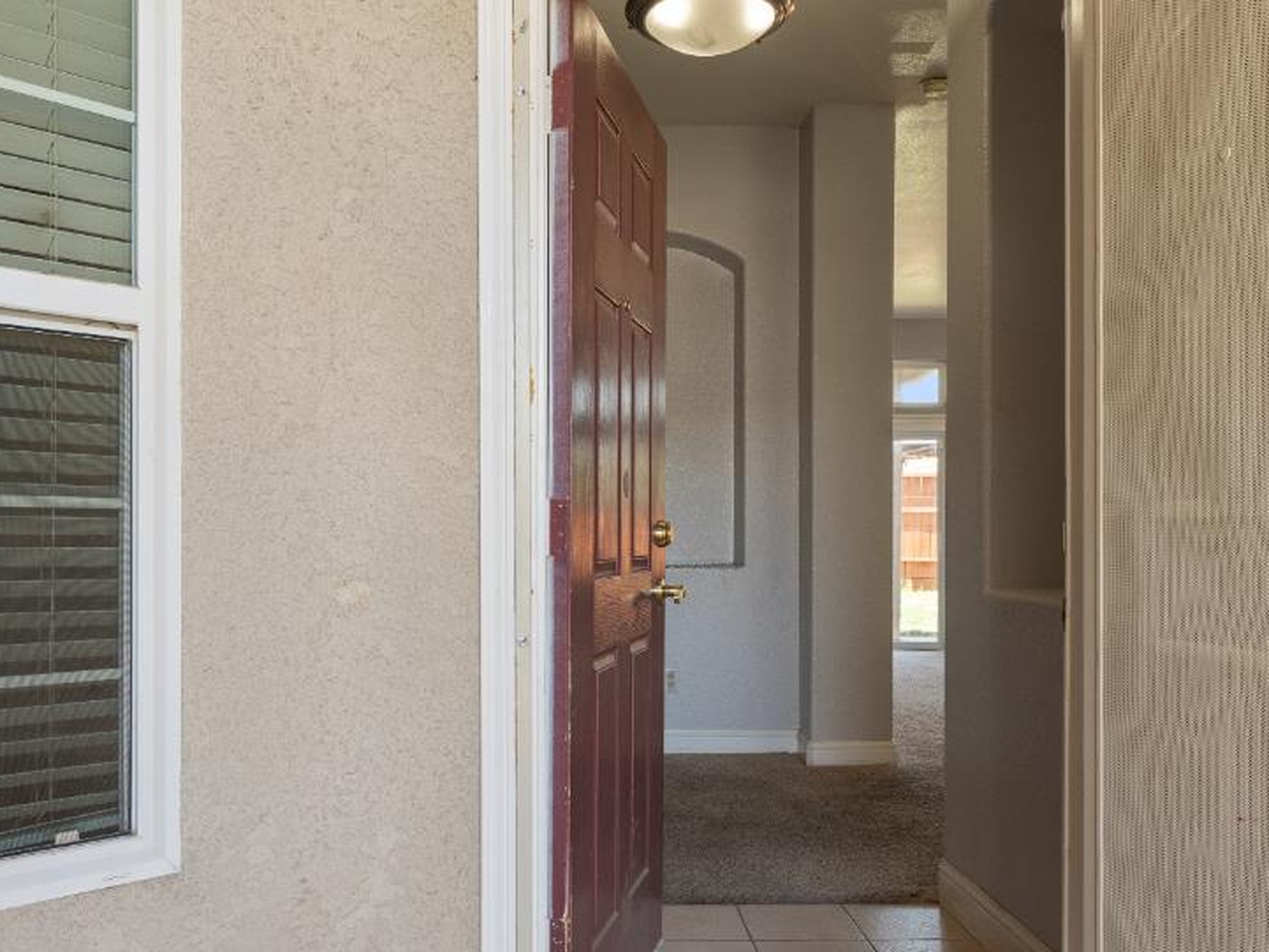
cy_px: 568
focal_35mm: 31
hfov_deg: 58.3
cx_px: 605
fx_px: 1137
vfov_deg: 45.2
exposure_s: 1/10
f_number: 8
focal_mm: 15.5
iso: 100
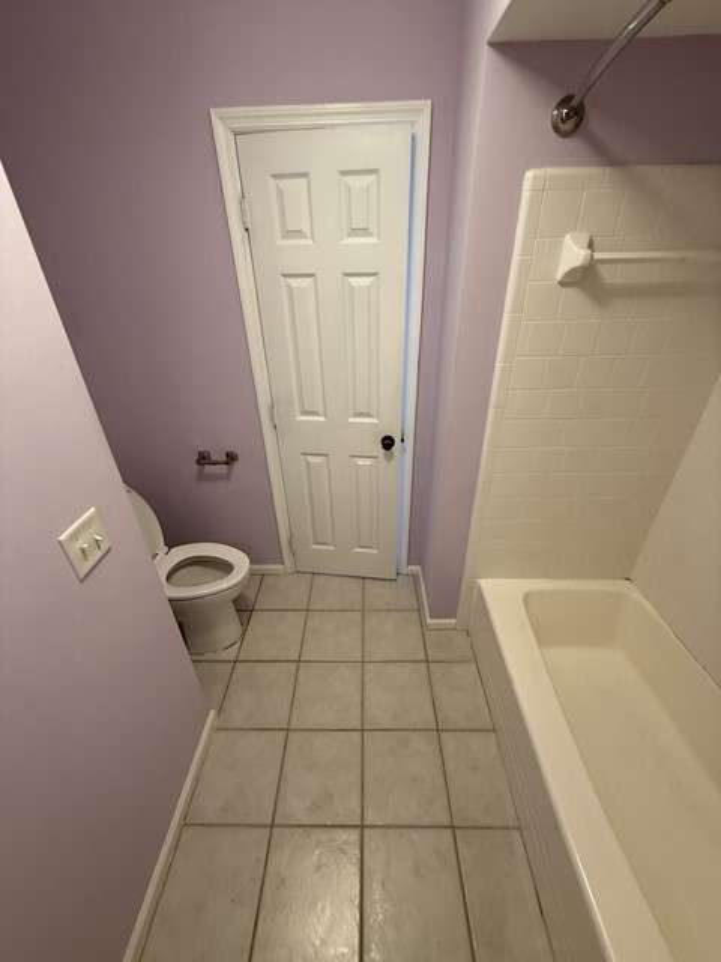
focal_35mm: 14
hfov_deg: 85.7
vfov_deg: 102.1
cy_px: 481
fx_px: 389
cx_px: 360
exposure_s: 1/60
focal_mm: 2.22
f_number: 2.2
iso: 200
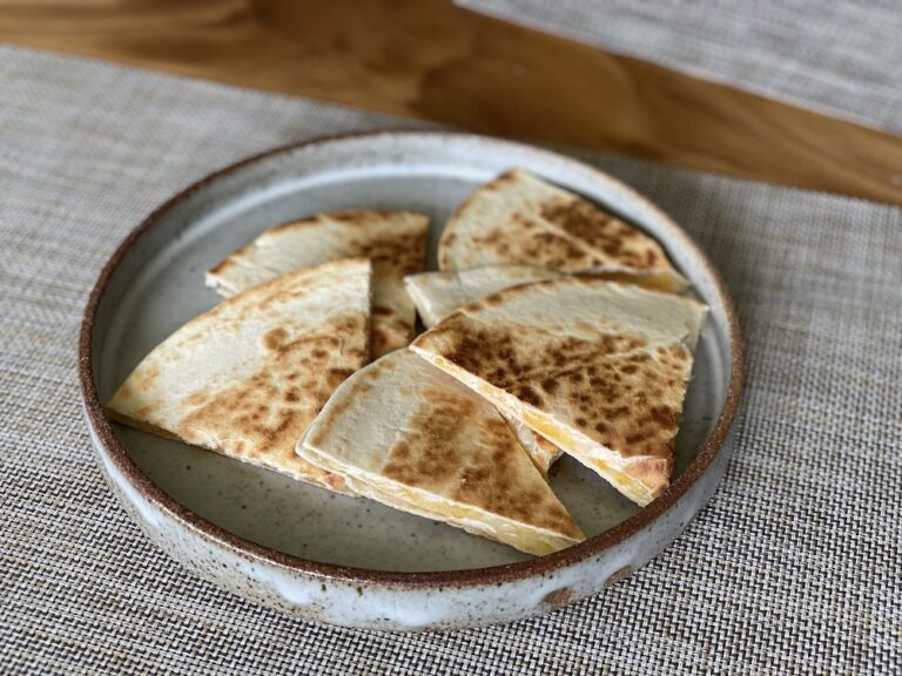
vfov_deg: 28.0
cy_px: 338
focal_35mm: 52
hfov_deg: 36.8
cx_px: 451
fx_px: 1355
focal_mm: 6
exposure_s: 1/122
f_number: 2
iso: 32
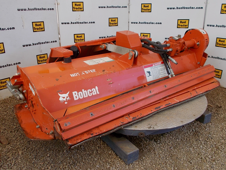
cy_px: 85
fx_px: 222
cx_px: 113
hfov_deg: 54.0
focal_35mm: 34
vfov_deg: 41.8
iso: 80
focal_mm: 6
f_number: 3.6
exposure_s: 1/160
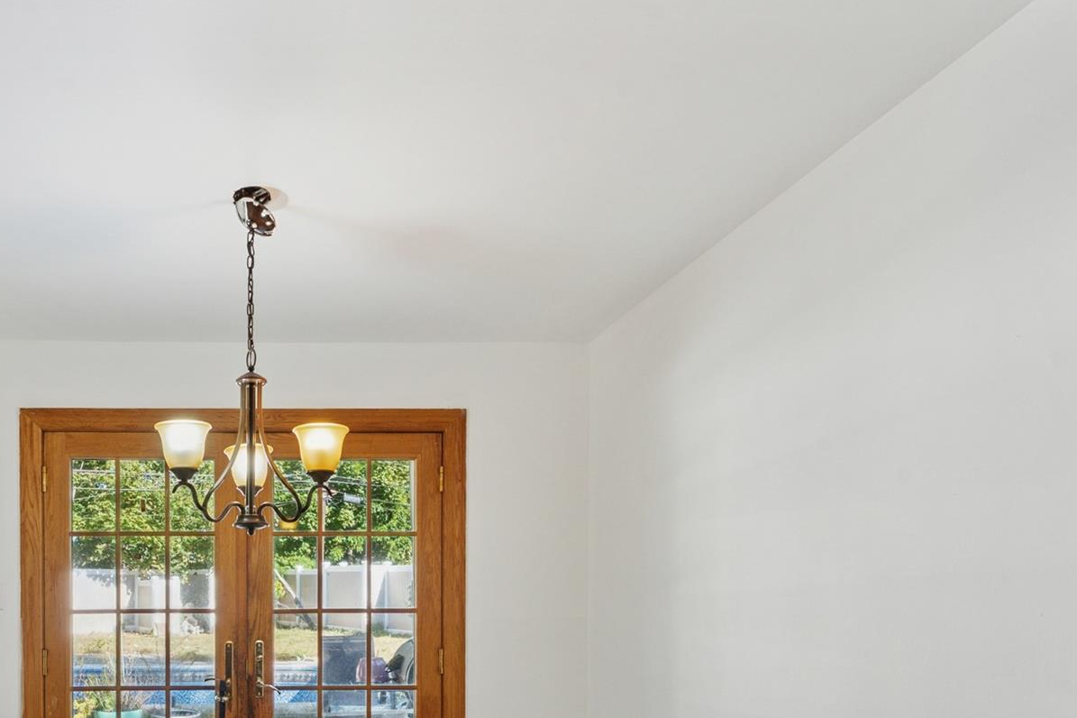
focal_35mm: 24
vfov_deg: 49.1
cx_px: 281
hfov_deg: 69.3
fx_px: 718
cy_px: 603
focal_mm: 14
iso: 400
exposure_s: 1/30
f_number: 10
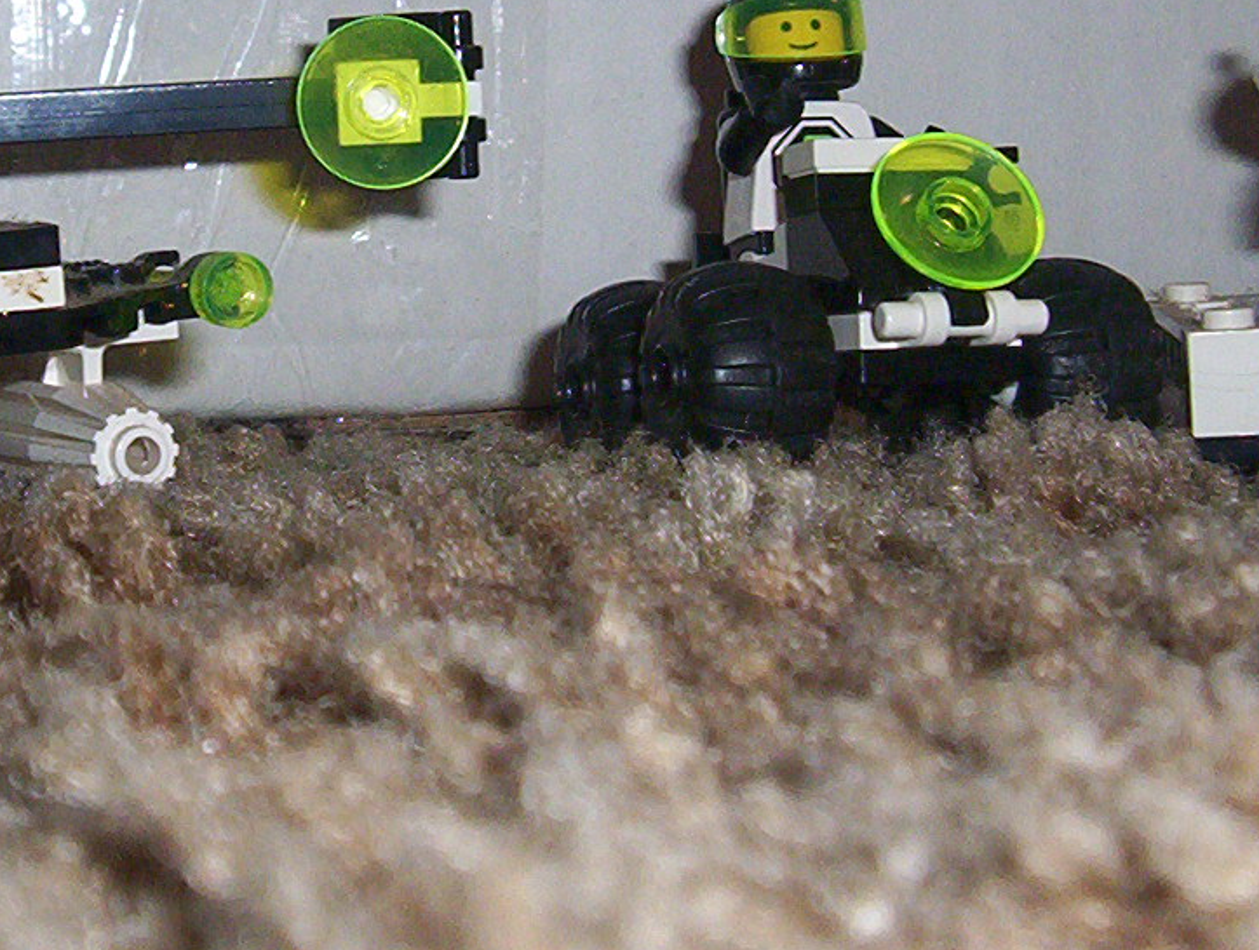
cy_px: 231
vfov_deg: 16.8
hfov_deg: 22.1
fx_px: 3209
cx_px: 359
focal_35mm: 88
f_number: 3.84
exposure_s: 1/60
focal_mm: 5.26
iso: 140
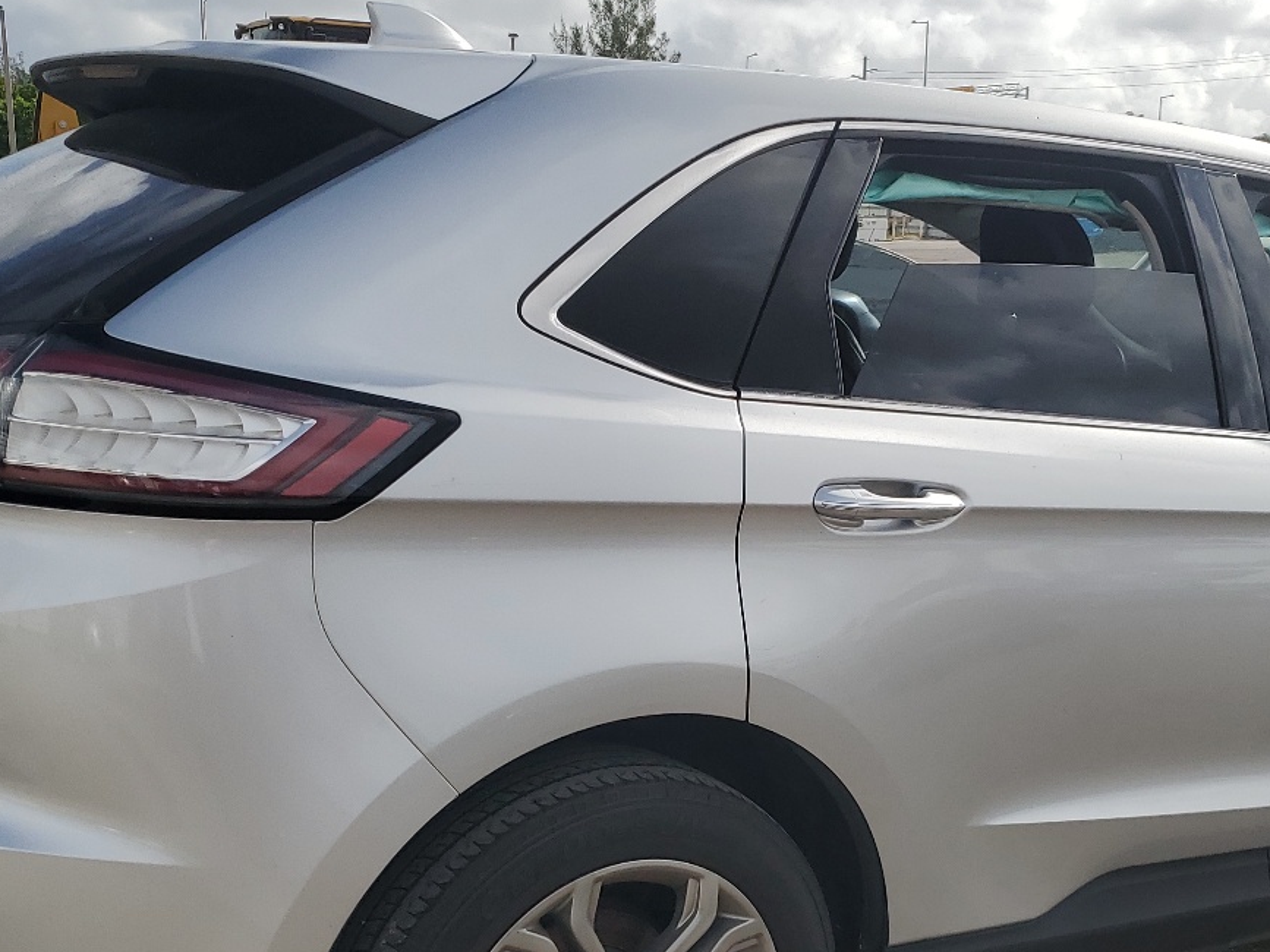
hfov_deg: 39.4
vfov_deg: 29.9
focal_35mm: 48
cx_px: 782
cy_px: 671
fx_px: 1761
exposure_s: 1/5000
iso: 50
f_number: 1.5
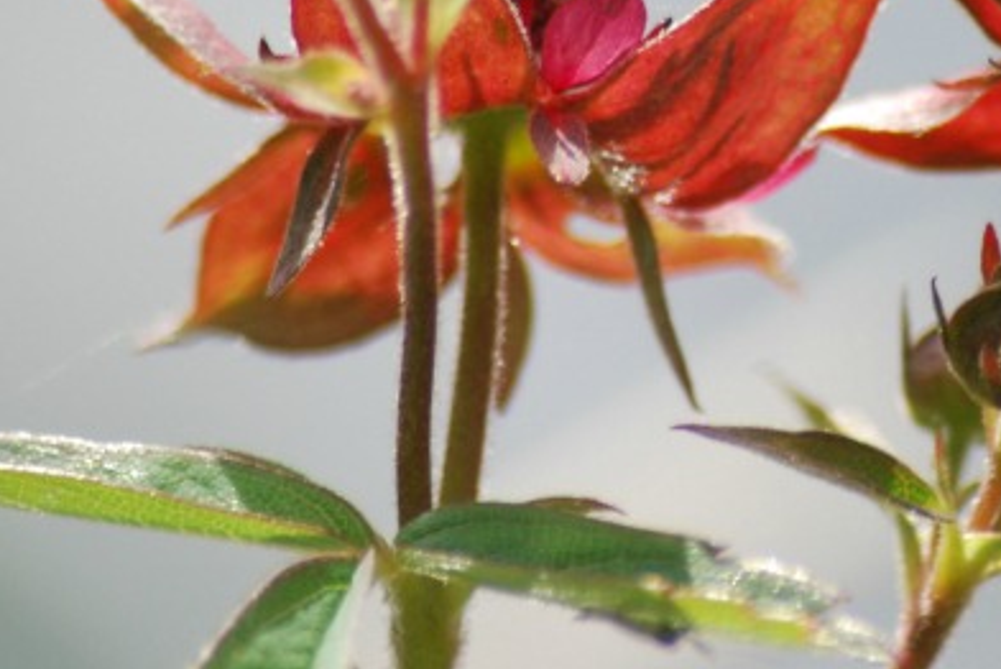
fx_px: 28771
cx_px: 720
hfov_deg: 2.0
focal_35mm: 1034
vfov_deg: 1.3
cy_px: -29
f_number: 8
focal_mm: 300
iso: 400
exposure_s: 1/400
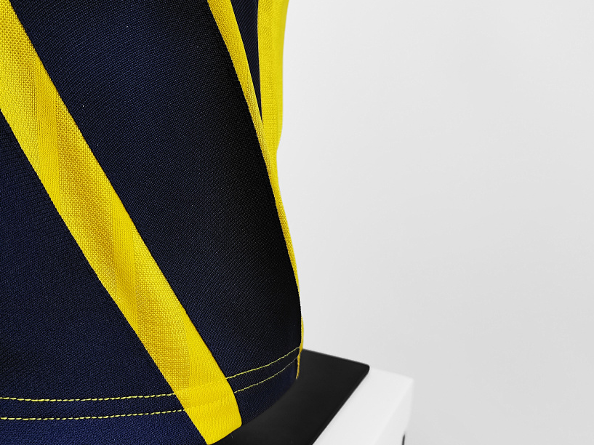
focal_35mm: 41
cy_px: 227
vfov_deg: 35.1
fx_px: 703
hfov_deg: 45.2
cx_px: 206
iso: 160
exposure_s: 1/60
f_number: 1.8
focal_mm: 5.58
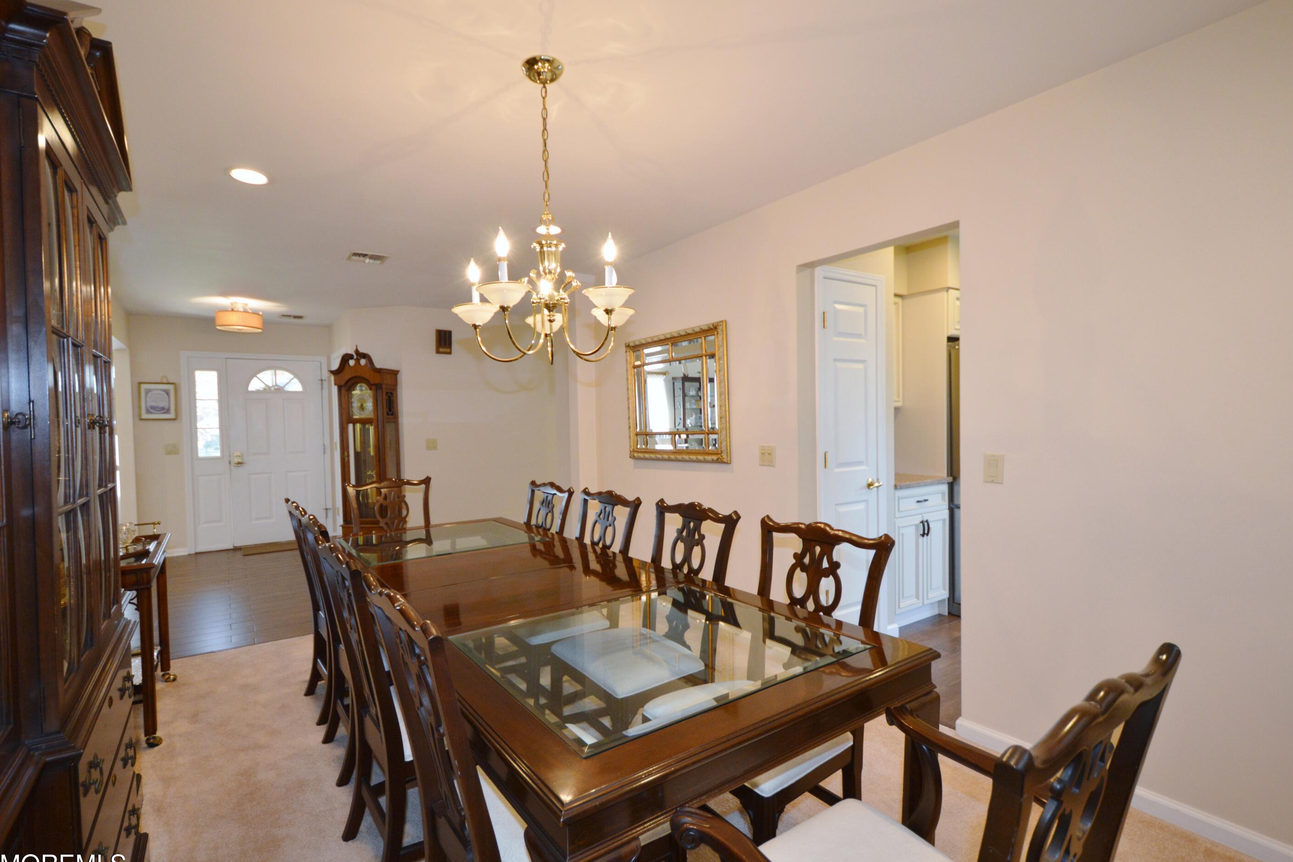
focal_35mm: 16
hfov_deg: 96.6
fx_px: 575
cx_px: 605
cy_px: 447
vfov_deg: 73.7
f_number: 3.5
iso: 400
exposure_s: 1/60
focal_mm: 10
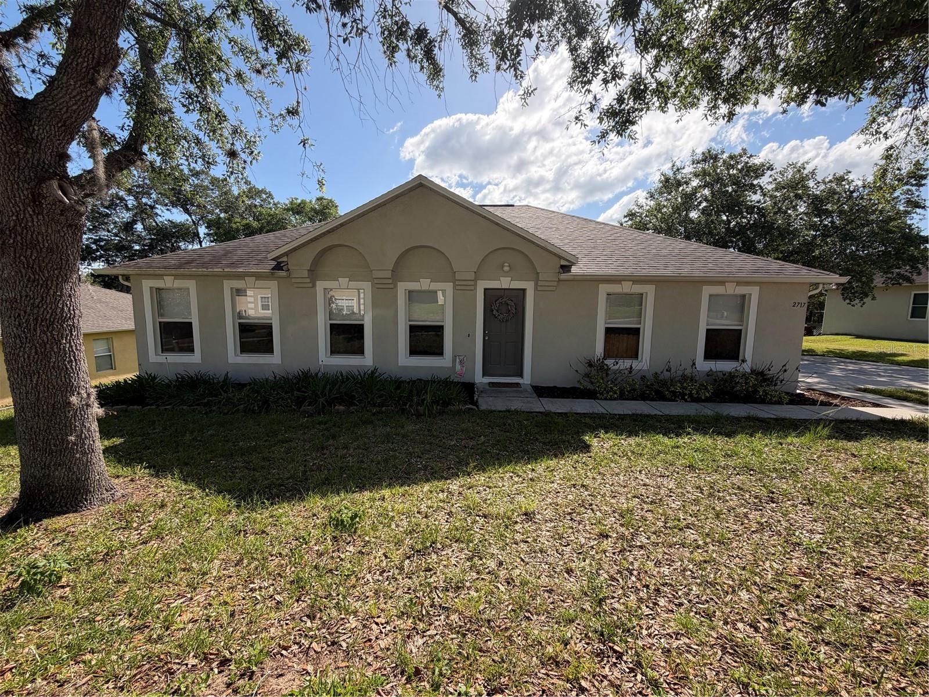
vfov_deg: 85.7
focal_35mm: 14
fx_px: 376
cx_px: 464
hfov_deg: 102.1
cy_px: 348
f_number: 2.2
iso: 32
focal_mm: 2.22
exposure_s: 1/864
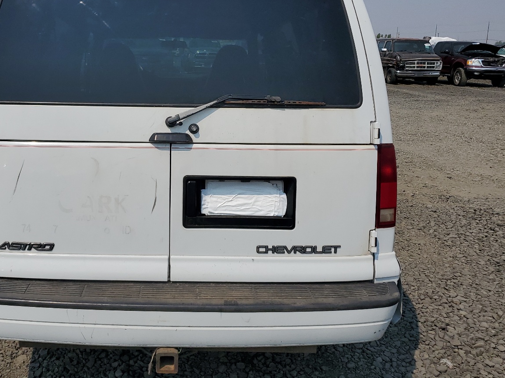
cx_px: 176
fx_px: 525
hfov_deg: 50.6
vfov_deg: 39.5
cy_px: 149
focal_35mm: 36
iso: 51
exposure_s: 1/10000
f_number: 1.5
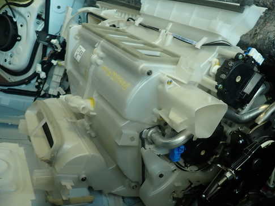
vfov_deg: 45.4
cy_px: 108
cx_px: 152
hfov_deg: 58.2
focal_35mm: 31
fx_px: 246
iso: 125
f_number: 2
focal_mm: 4.5
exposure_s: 1/60
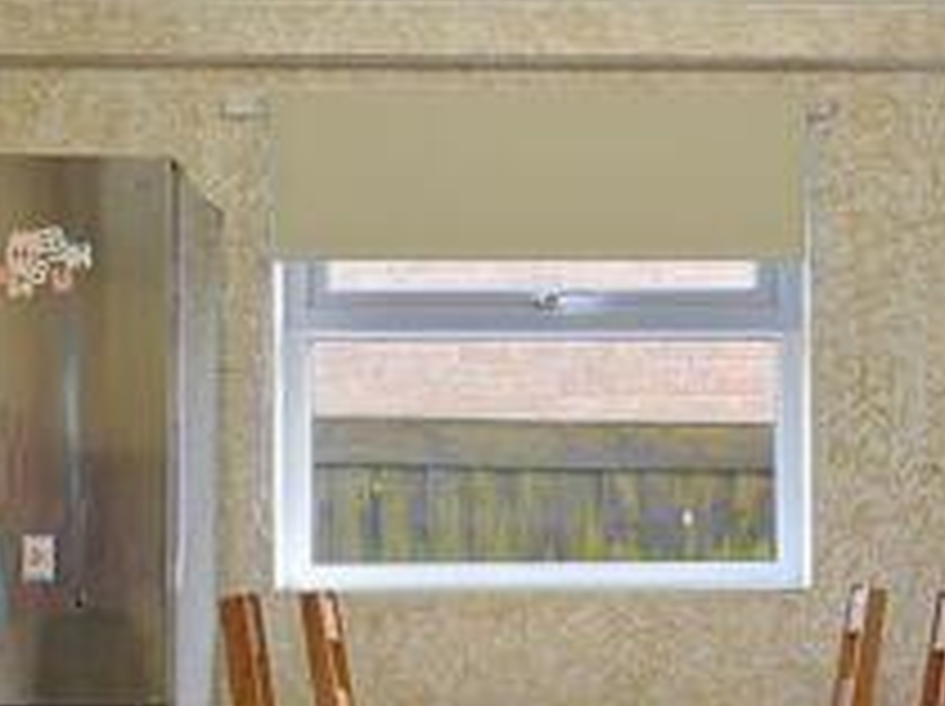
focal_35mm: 81
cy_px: 546
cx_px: 673
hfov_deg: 24.0
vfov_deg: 18.0
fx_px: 2209
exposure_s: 1/5
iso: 110
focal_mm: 18
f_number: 13
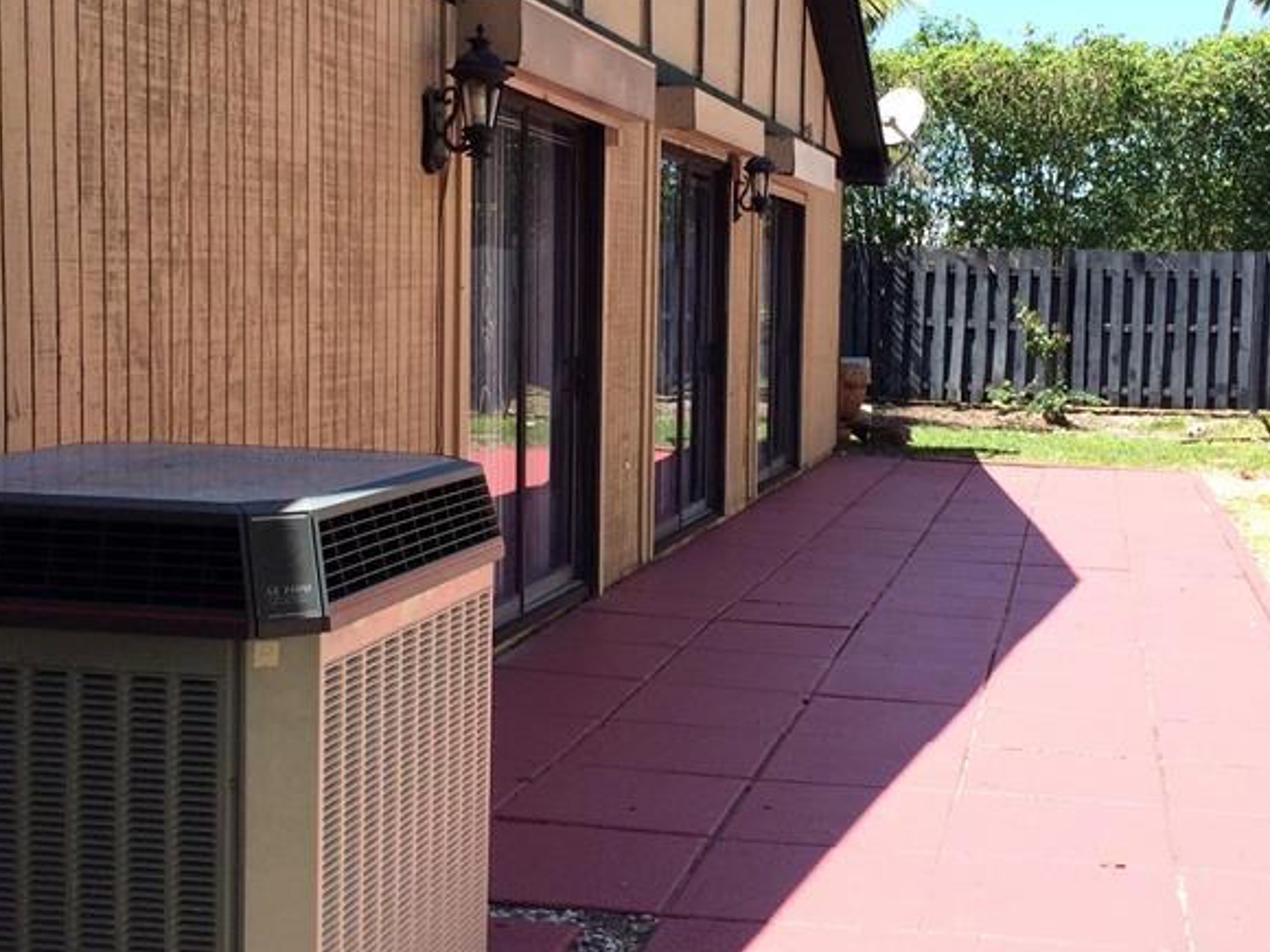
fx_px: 1944
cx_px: 830
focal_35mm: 53
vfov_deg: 27.5
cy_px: 444
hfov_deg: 35.9
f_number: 2.2
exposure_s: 1/1244
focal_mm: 4.12
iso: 40
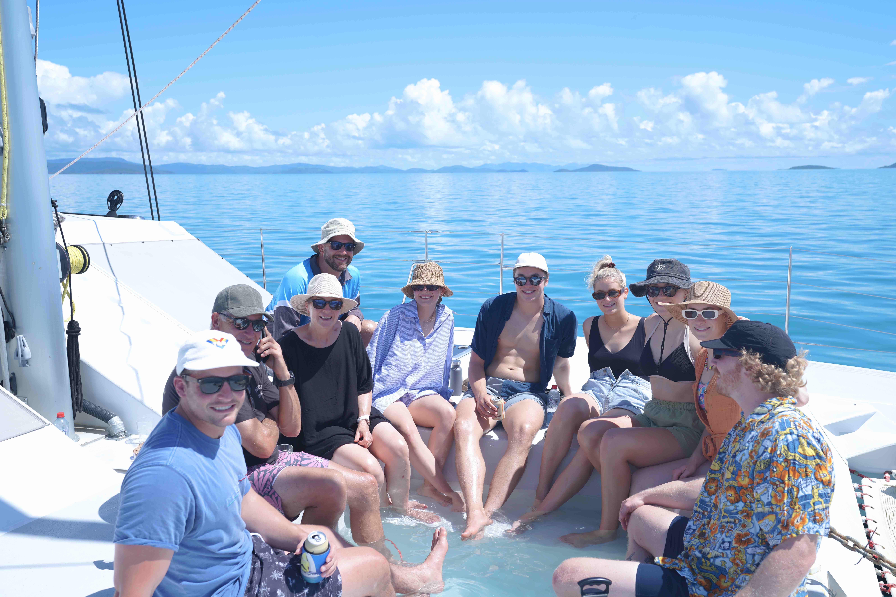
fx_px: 846
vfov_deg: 38.9
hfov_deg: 55.8
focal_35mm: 34
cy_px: 298
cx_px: 448
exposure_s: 1/640
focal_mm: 34
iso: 100
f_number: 4.5
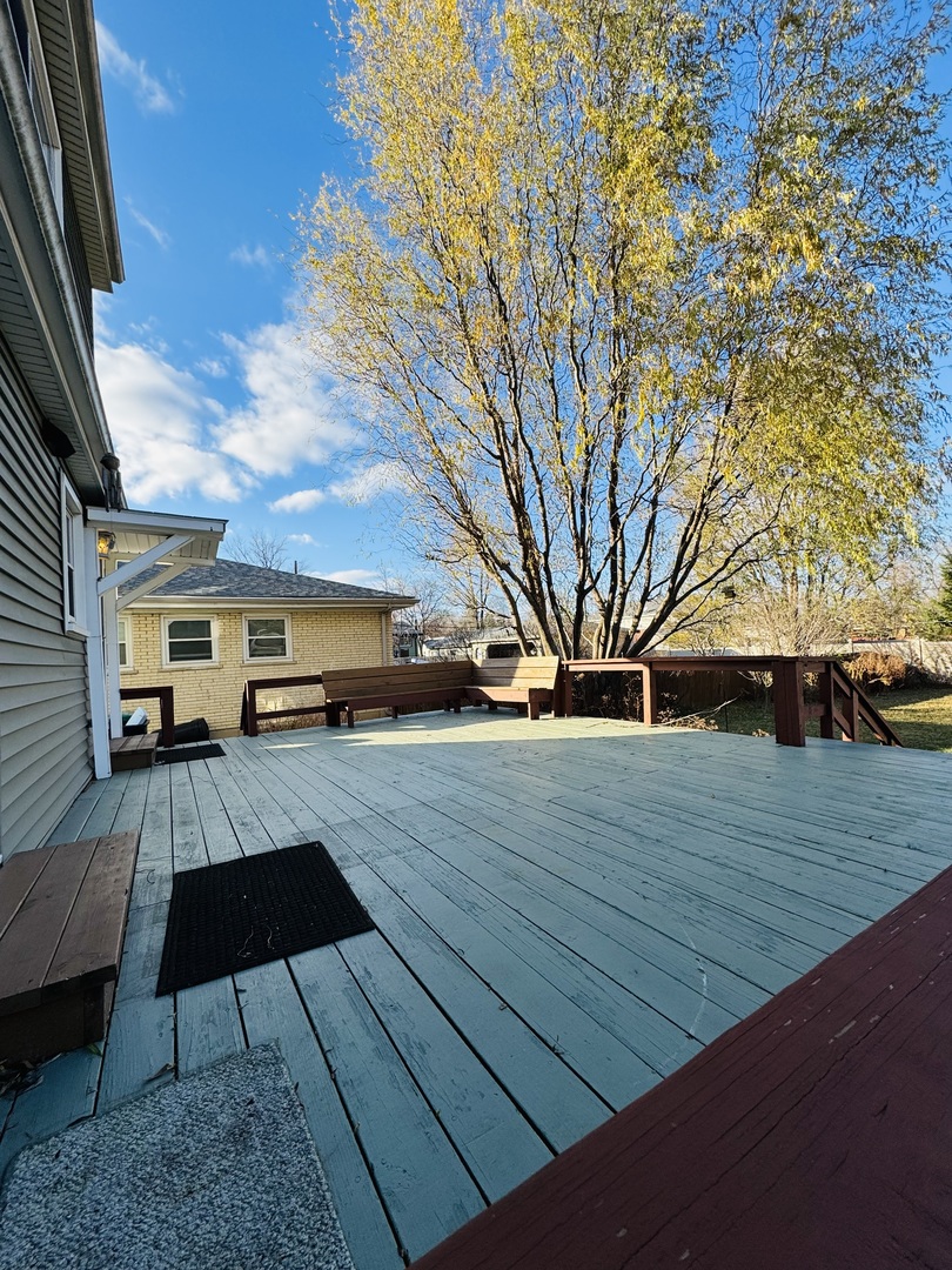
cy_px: 635
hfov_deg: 85.7
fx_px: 513
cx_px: 476
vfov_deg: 102.1
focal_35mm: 14
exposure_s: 1/831
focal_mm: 2.22
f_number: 2.2
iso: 40
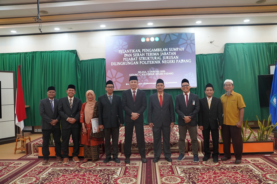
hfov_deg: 65.5
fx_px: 215
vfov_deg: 46.4
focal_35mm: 28
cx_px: 138
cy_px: 92
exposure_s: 1/160
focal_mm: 28
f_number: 4
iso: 2500
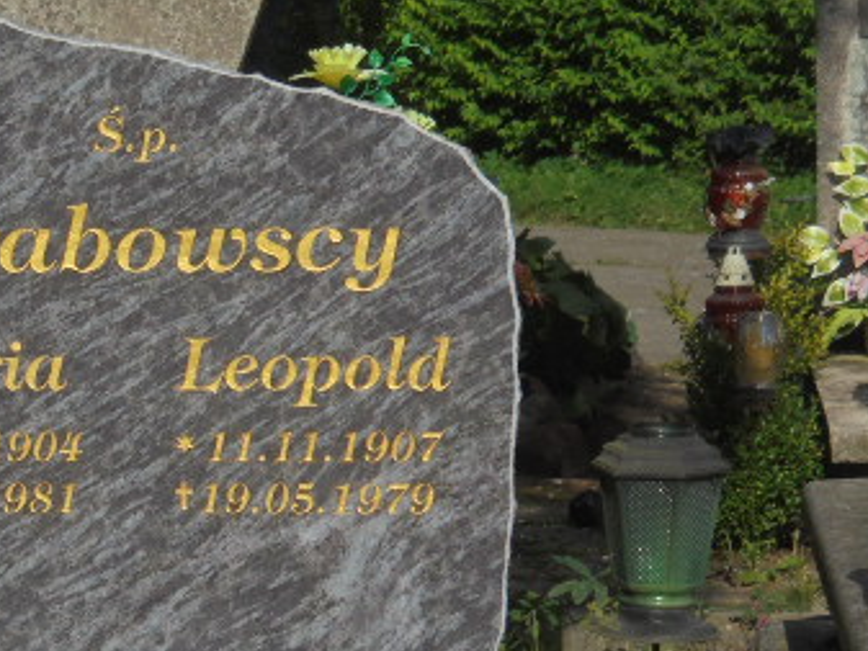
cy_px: 301
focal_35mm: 203
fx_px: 5092
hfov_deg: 9.7
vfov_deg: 7.3
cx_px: 129
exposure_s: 1/1000
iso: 100
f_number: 5.1
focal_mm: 19.2
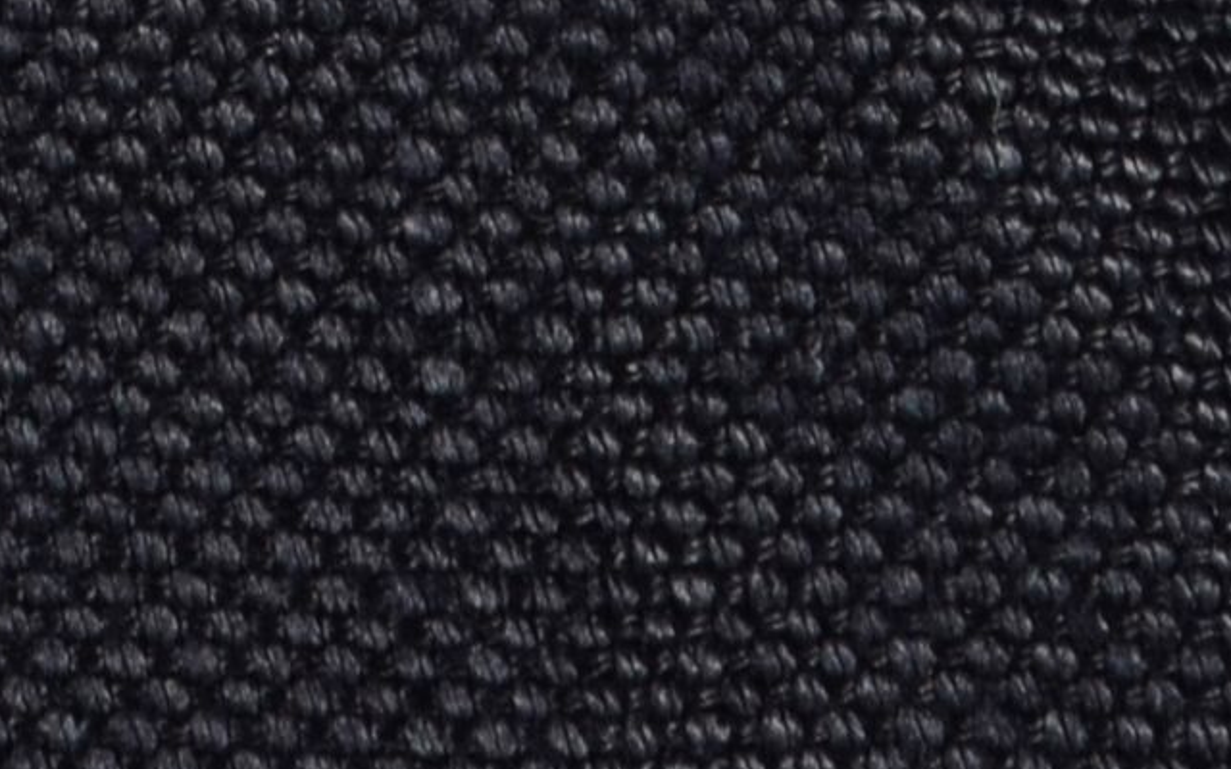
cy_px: -1478
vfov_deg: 3.1
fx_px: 14191
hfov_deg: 5.0
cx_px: 583
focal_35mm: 423
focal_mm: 48
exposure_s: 1/100
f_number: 14
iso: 200
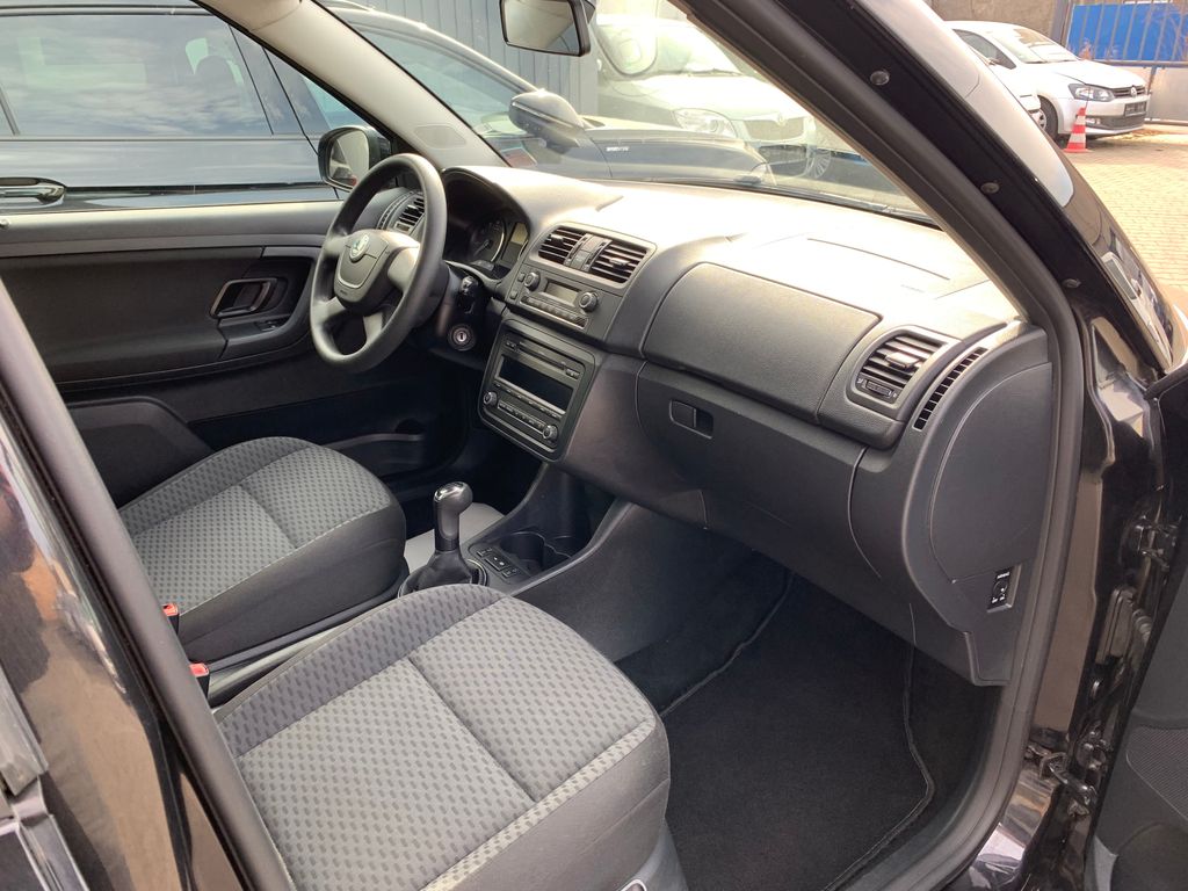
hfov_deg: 67.3
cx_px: 594
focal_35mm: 26
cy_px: 446
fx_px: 892
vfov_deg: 53.1
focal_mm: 4.25
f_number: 1.8
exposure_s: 1/122
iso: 32
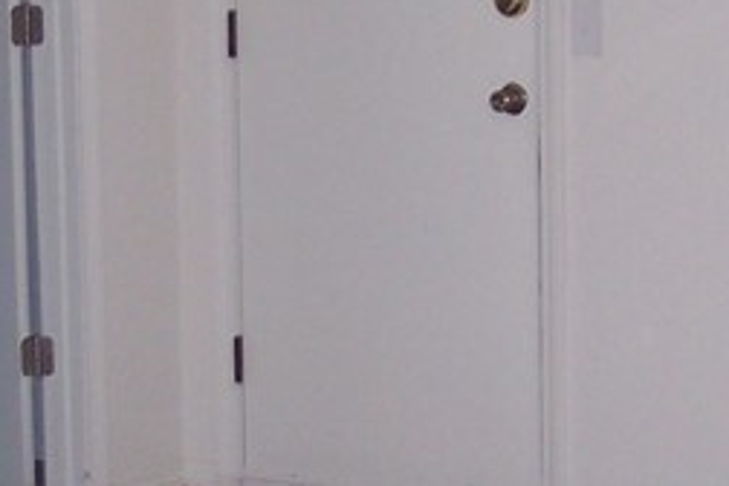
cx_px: 590
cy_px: 168
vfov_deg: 8.3
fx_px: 3341
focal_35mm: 165
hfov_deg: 12.4
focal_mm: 8
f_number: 2.8
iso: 140
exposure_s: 1/60
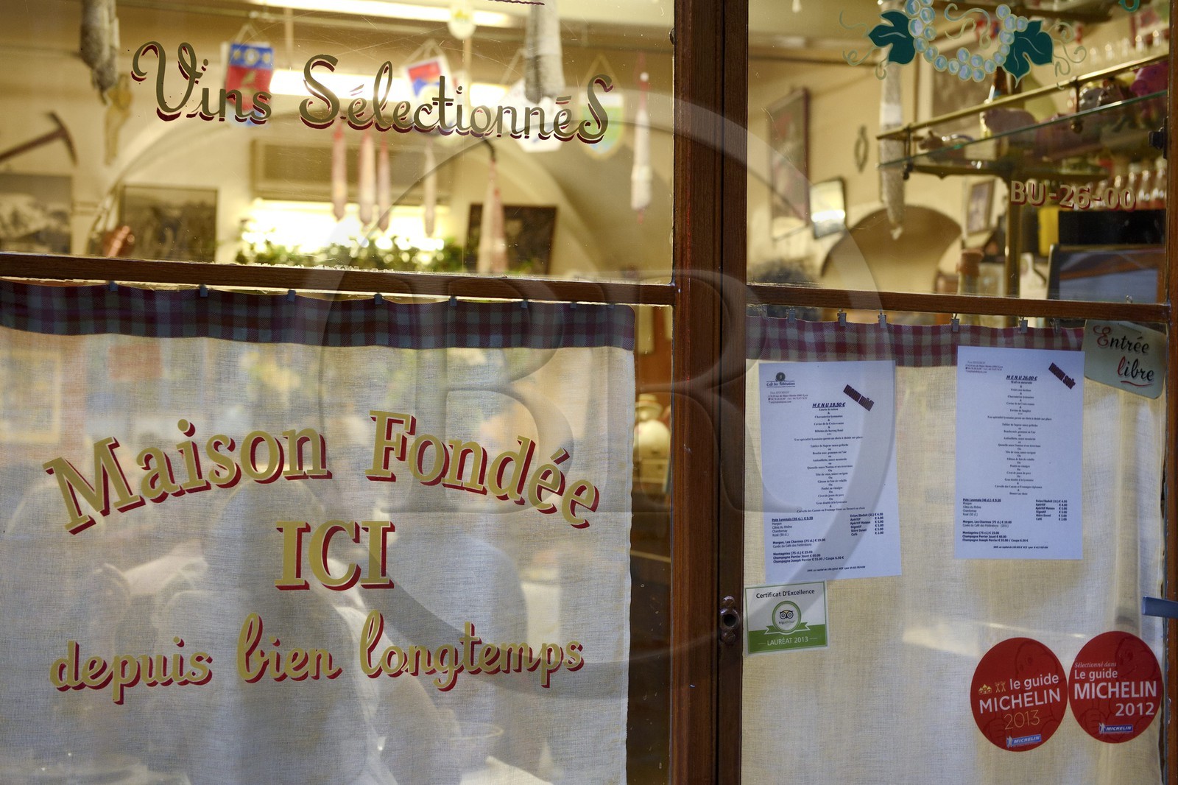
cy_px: 392
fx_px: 1832
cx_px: 589
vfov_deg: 24.2
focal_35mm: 56
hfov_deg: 35.6
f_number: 4
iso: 1600
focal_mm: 56
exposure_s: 1/50
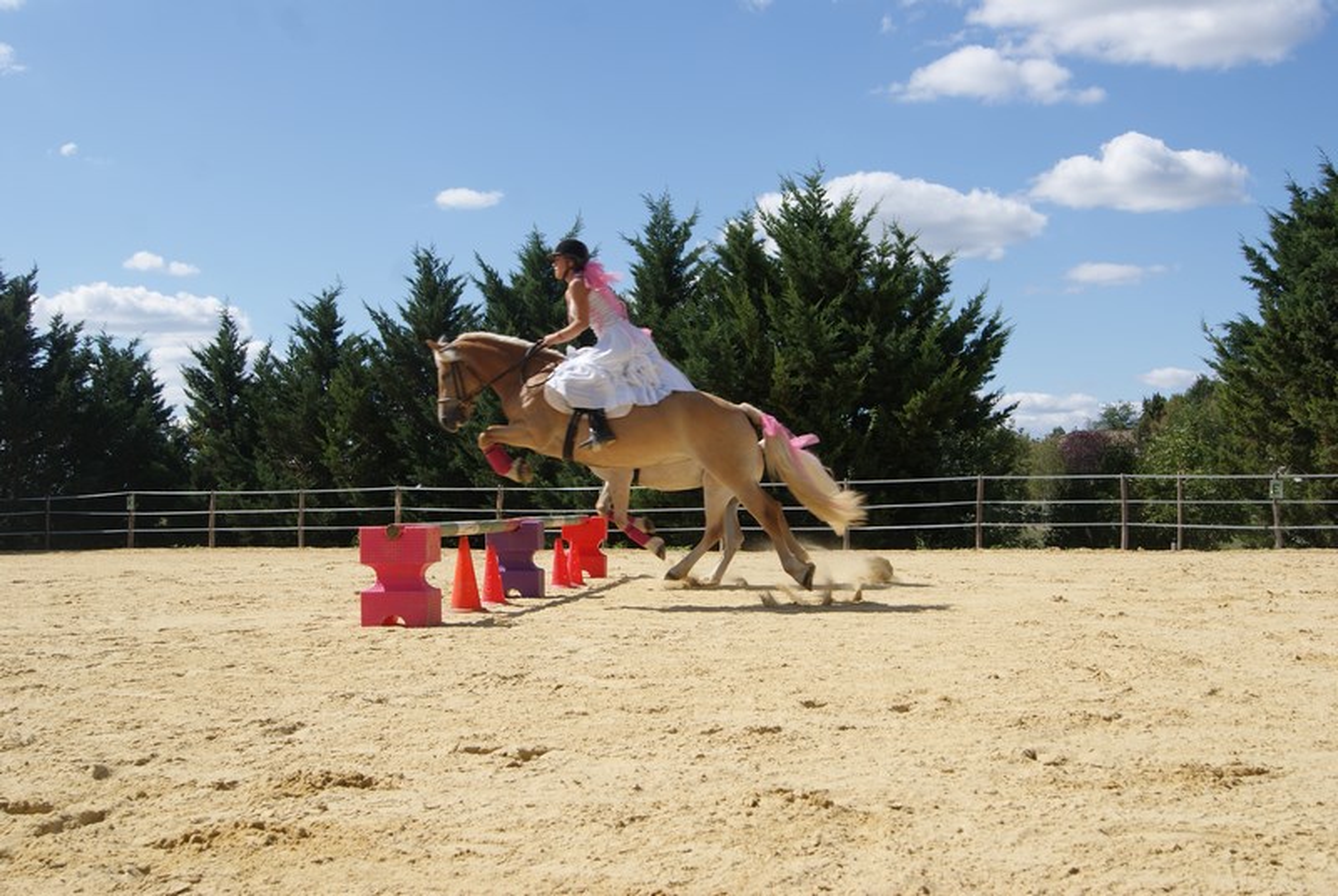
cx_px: 669
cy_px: 448
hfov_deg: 49.5
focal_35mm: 39
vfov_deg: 34.3
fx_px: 1452
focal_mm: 26
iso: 100
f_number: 8
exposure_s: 1/320
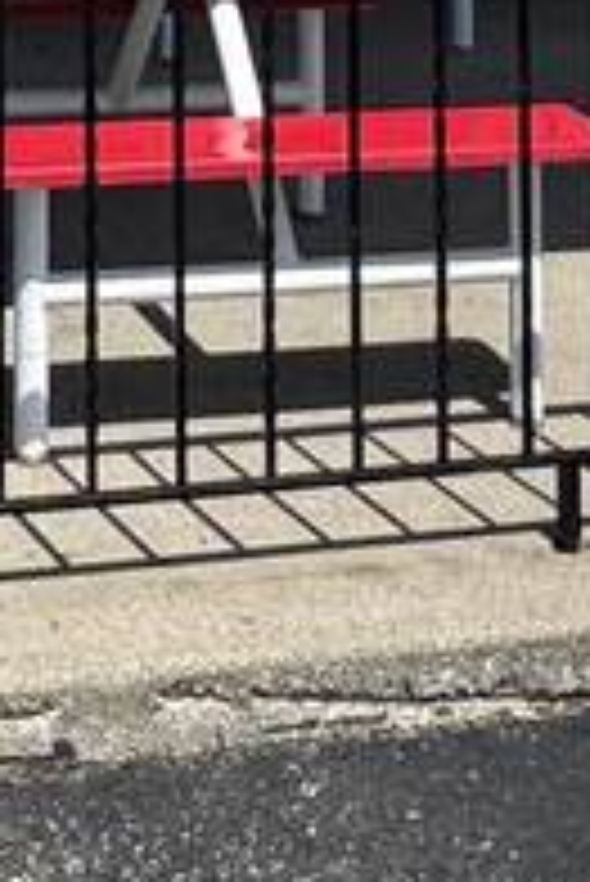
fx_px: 2331
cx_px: -9
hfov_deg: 14.2
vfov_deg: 18.0
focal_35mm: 95
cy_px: -603
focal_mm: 2.22
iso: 50
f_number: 2.2
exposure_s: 1/2584
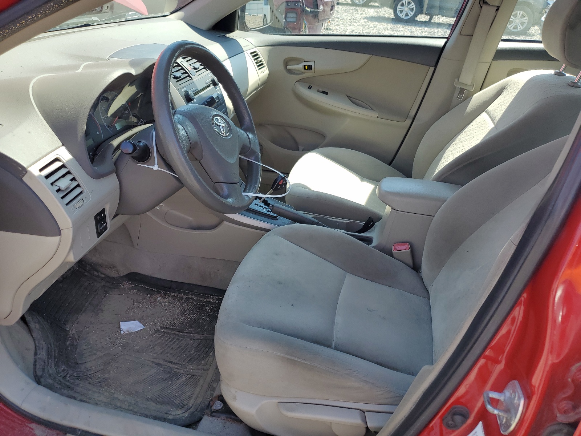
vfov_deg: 53.1
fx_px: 436
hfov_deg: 67.3
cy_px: 218
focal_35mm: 26
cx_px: 290
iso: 50
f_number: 1.5
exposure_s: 1/667
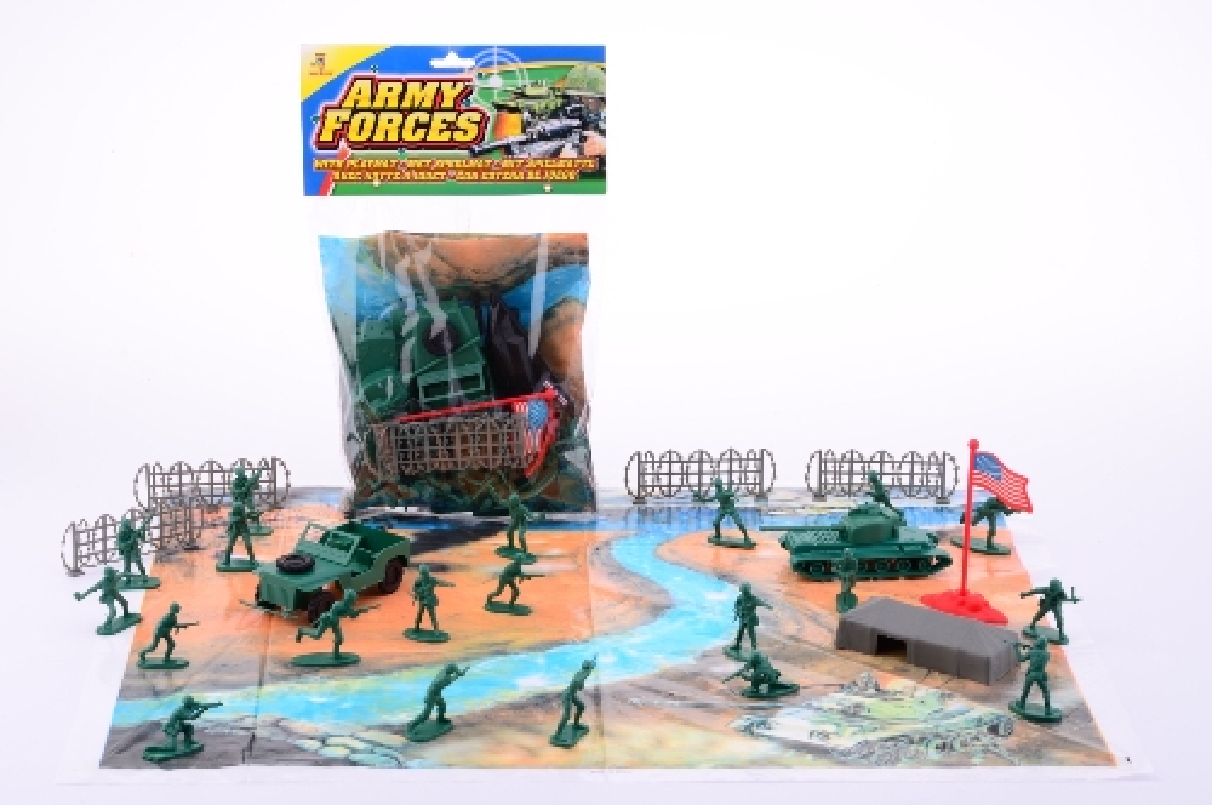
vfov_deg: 15.1
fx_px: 3026
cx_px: 606
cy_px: 402
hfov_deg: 22.6
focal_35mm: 90
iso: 100
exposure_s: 1/125
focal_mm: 60
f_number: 13
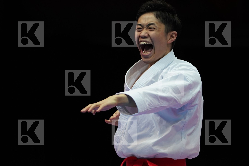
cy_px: 83
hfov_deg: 9.1
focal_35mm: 226
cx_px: 124
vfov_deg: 6.1
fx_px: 1563
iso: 1000
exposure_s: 1/500
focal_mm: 151
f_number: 2.8
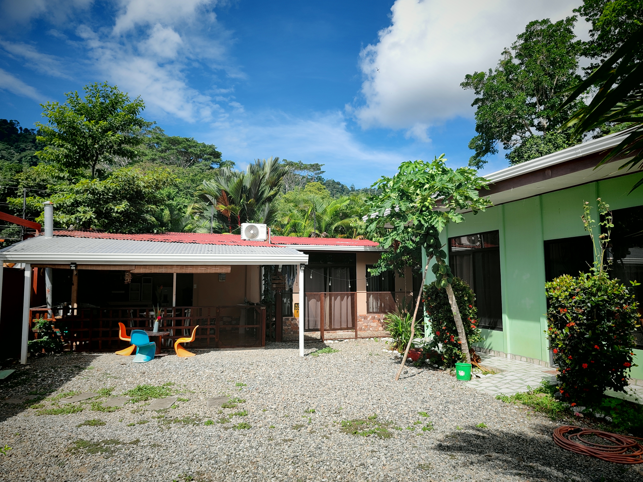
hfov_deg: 65.3
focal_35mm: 27
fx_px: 502
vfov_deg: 51.4
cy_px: 241
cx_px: 322
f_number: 1.9
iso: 50
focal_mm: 6.12
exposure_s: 1/740
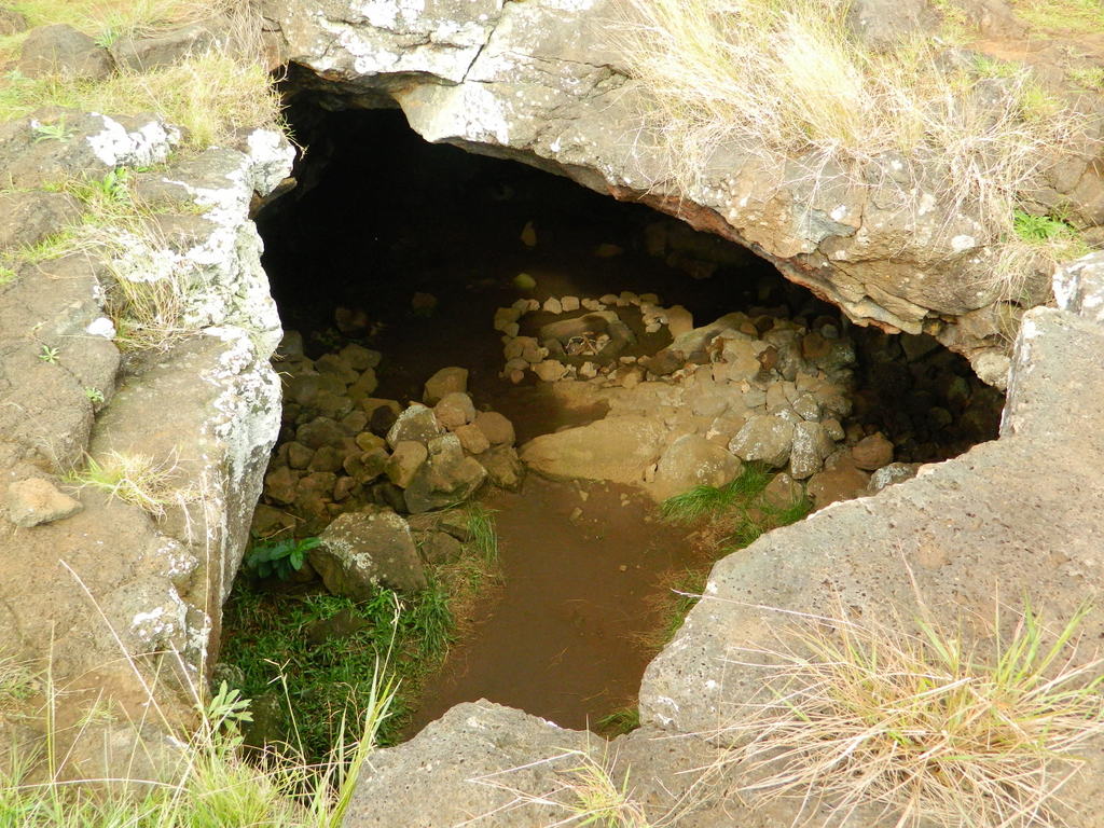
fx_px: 1116
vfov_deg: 40.7
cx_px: 552
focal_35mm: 35
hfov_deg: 52.6
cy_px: 414
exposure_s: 1/320
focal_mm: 6.2
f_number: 3.3
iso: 280
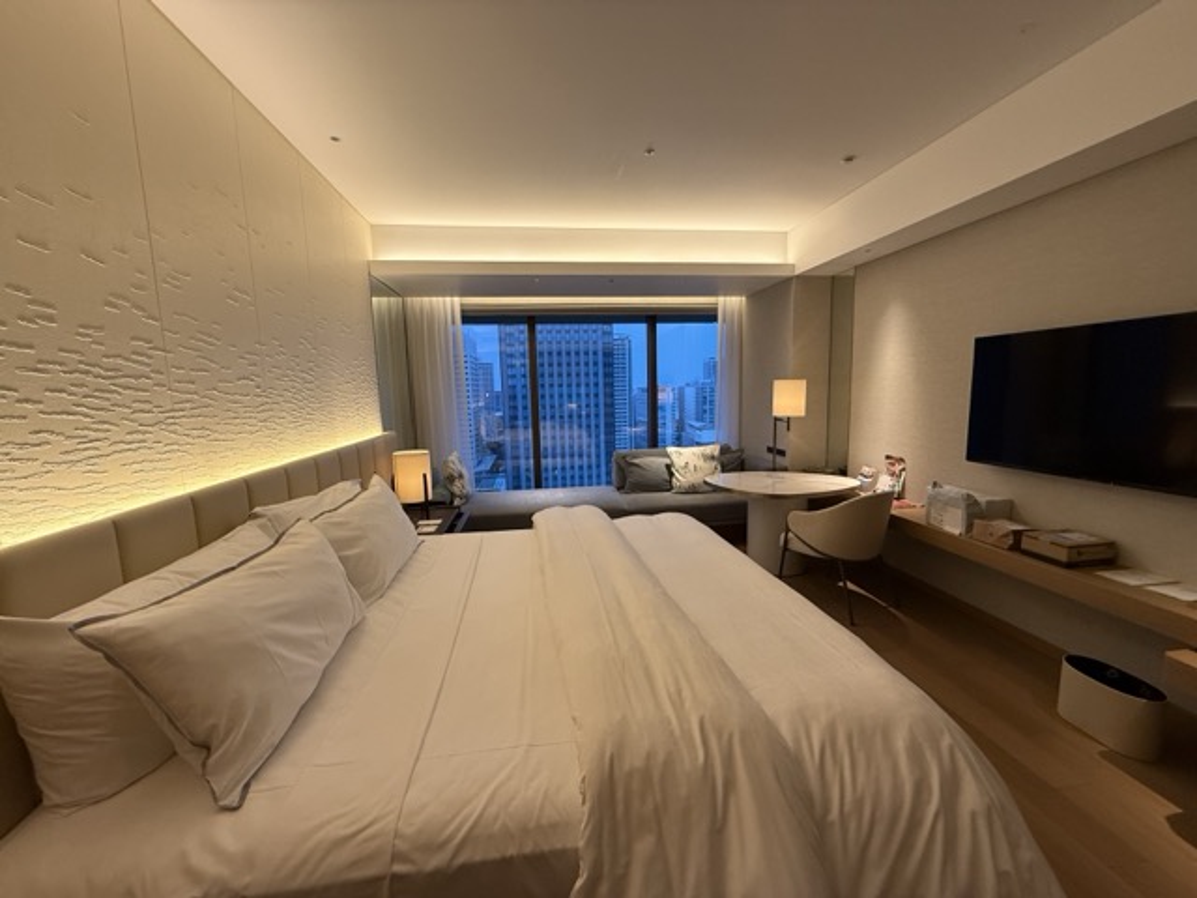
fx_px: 484
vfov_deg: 85.7
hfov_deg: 102.1
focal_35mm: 14
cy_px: 449
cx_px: 598
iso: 160
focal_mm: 2.22
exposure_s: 1/100
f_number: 2.2
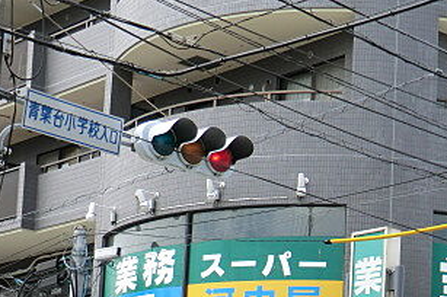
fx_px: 1265
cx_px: 434
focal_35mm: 102
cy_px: 346
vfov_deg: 13.1
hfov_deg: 19.5
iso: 80
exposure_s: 1/320
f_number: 4
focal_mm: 8.4
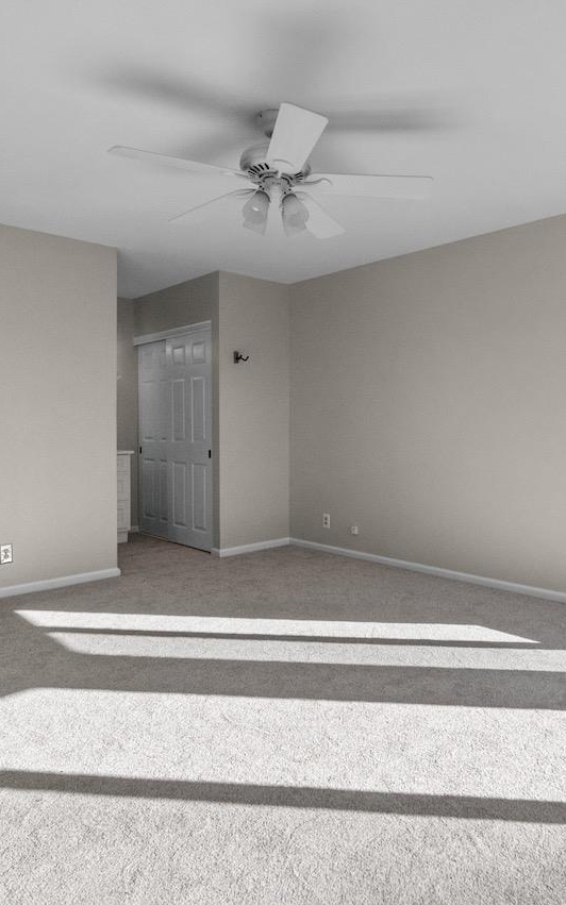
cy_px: 453
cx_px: 355
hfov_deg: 52.4
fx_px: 568
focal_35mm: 23
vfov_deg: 77.2
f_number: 5.6
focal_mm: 10
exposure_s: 1/800
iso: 800
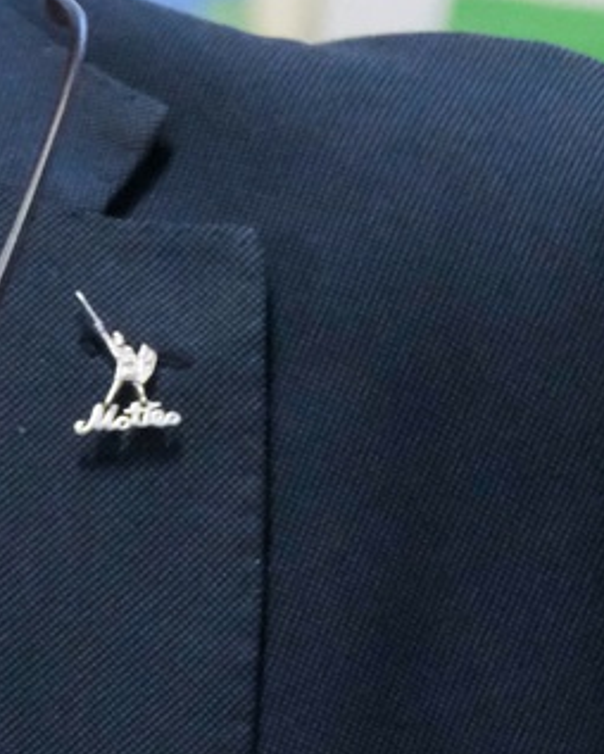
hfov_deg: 1.5
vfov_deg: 1.8
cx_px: -602
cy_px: -222
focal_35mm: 1061
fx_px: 23685
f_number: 4.8
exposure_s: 1/125
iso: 8000
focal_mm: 170.5
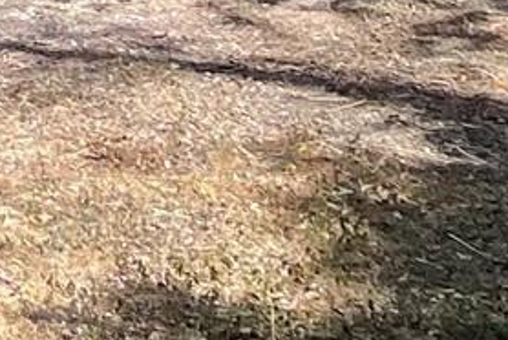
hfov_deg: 7.8
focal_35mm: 199
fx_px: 2811
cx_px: -1356
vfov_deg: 6.2
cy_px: -797
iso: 32
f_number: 1.6
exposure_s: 1/716
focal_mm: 4.2
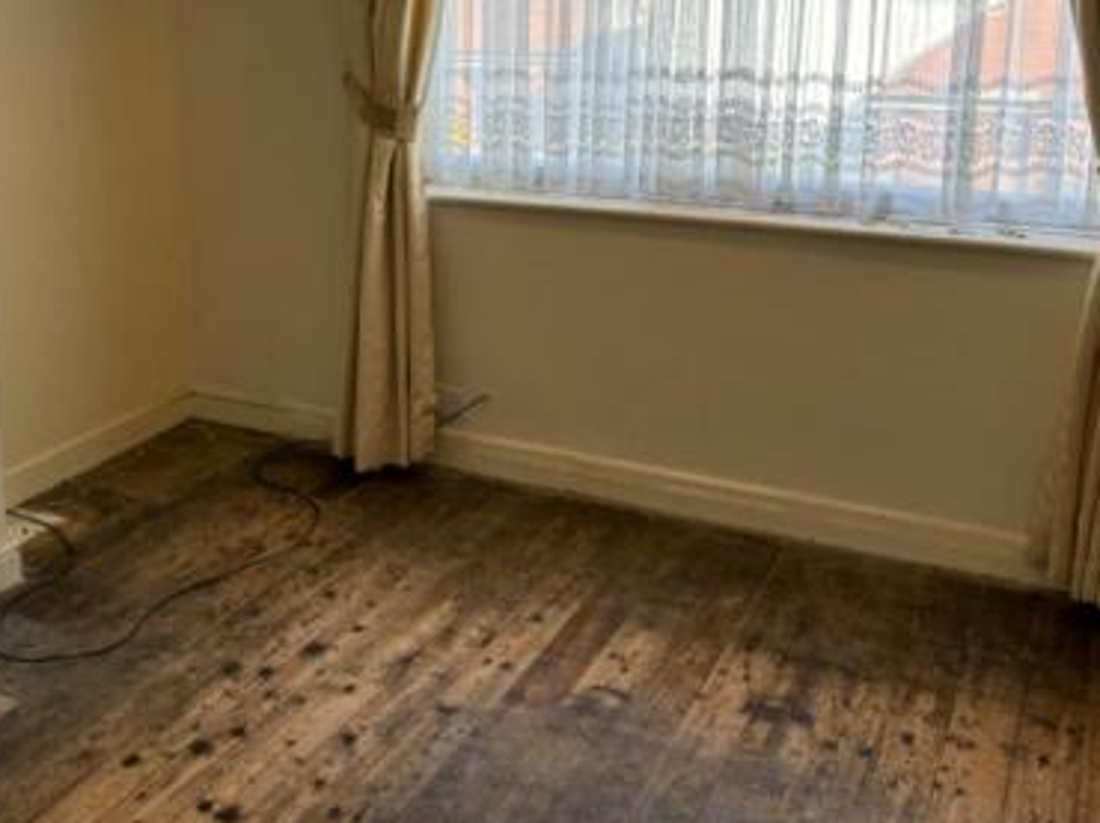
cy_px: 221
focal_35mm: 41
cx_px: 444
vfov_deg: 34.5
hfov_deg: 45.6
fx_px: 1302
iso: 50
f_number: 1.6
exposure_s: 1/124
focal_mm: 5.96
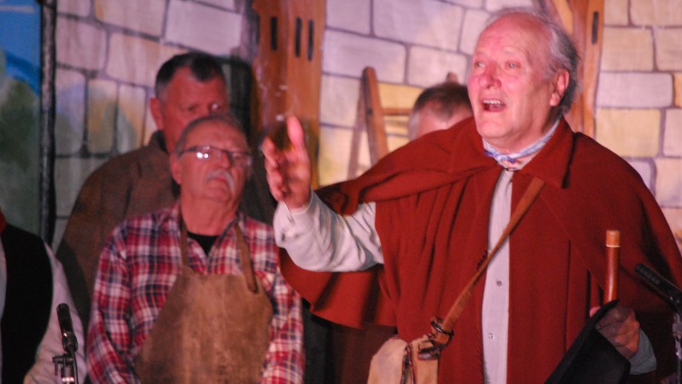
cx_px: 341
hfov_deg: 6.8
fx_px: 5714
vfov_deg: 3.8
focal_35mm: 316
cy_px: 176
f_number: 5.6
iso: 1600
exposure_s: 1/60
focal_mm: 200
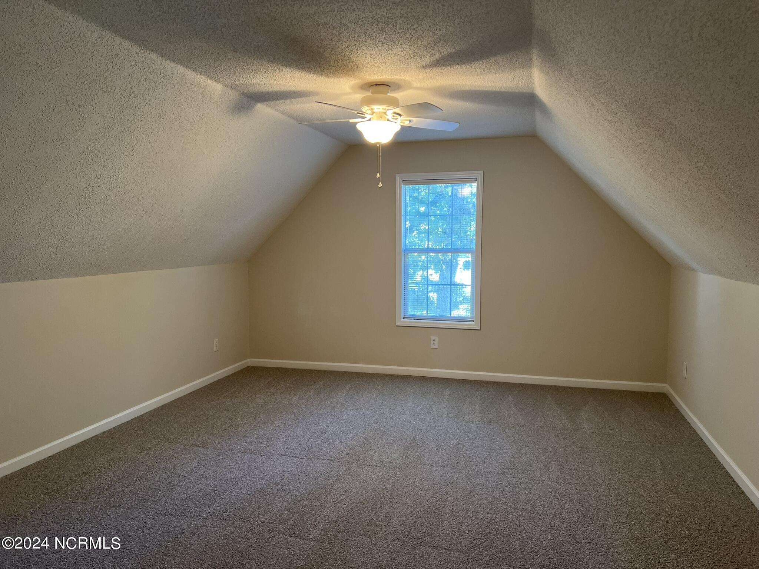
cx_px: 380
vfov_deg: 53.1
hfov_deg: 67.3
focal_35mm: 26
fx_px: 570
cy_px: 284
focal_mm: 5.7
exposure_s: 1/60
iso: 200
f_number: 1.5
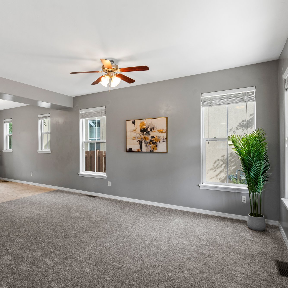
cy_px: 145
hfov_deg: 71.5
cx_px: 117
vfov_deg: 72.1
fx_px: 198
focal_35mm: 21
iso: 400
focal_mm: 16
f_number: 8
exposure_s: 1/8
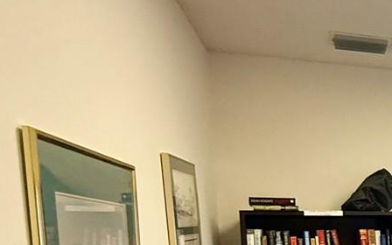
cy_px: 297
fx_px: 566
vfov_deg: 22.4
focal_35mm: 53
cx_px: 550
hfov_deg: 28.6
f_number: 2.2
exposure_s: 1/60
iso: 320
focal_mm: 2.22
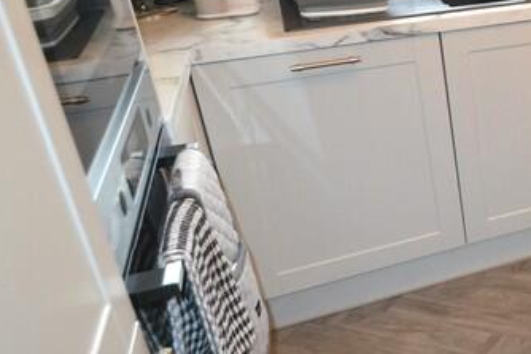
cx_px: 727
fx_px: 679
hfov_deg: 30.9
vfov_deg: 28.8
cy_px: 87
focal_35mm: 46
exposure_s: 1/60
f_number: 3.5
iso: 1100
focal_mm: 10
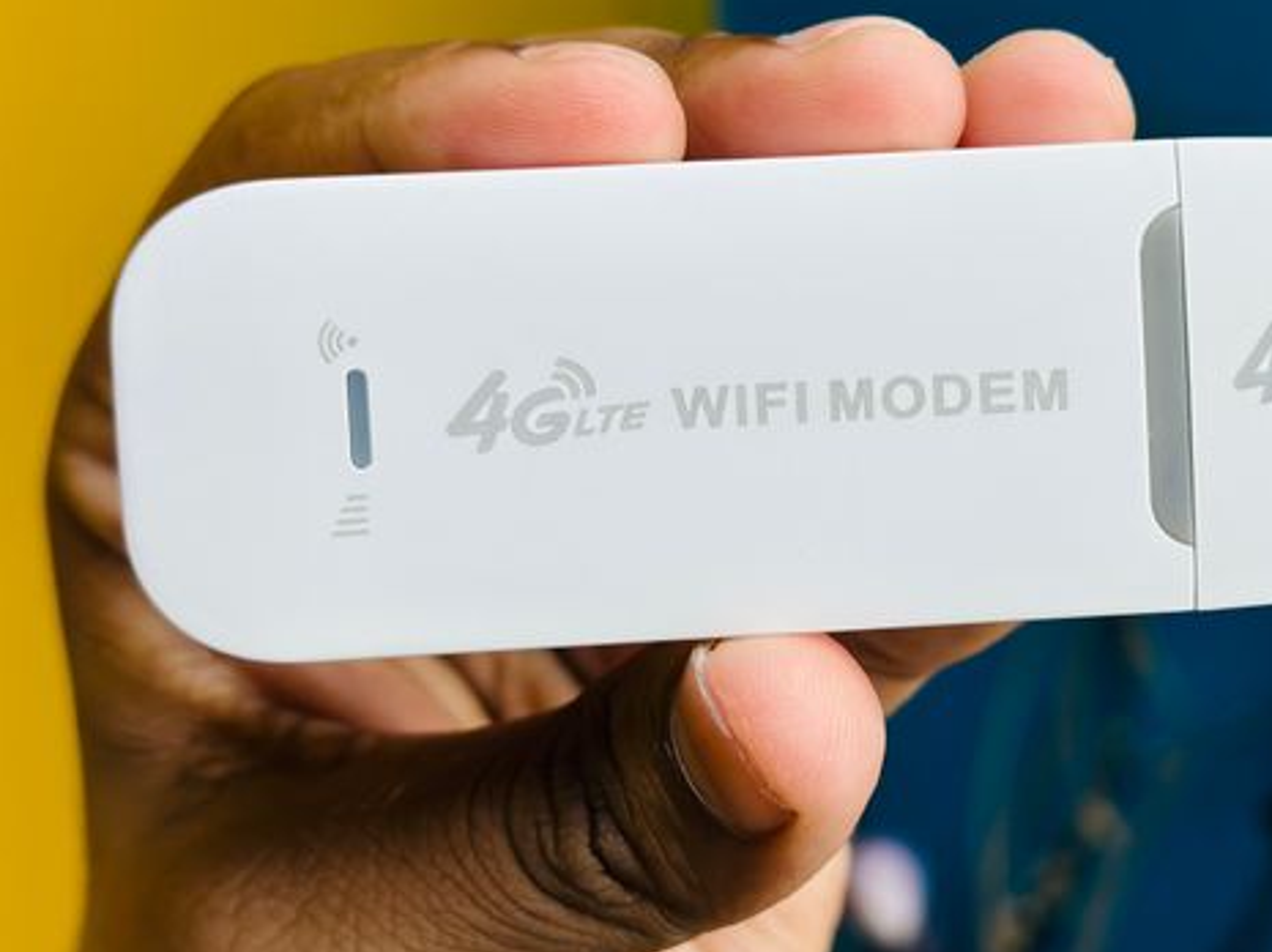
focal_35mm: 62
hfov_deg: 31.1
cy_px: 413
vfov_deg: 23.6
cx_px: 810
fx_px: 2276
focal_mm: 6.86
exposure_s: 1/210
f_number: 1.78
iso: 80
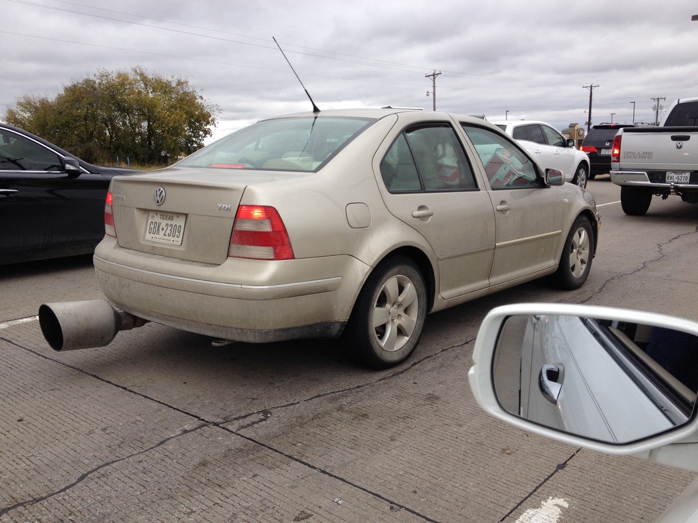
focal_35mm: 35
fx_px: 706
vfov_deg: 40.7
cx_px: 349
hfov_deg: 52.6
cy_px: 262
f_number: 2.4
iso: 50
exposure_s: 1/391
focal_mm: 4.28
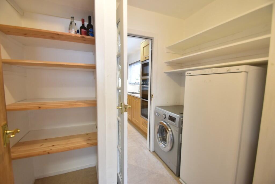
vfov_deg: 77.3
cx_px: 138
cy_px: 92
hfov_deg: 100.4
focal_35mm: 15
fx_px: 115
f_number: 4.5
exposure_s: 1/15
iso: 400
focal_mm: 10
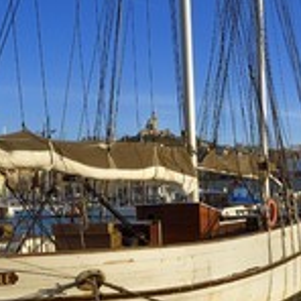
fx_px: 571
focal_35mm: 58
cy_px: 264
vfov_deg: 28.5
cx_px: 207
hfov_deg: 29.3
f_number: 18
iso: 200
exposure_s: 1/125
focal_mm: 24
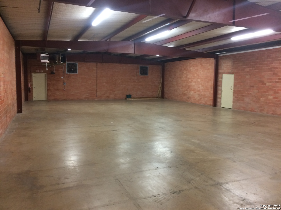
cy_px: 105
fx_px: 235
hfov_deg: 61.7
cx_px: 140
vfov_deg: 48.2
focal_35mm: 29
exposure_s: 1/30
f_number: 2.2
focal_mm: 4.15
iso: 160
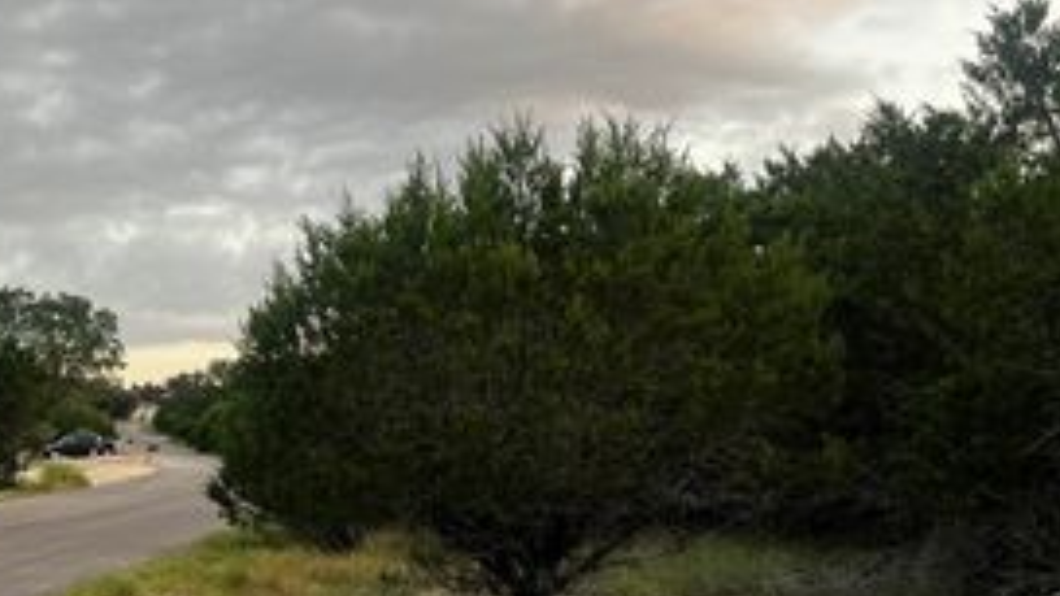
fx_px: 1462
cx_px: 292
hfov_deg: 39.0
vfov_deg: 22.7
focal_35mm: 52
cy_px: 477
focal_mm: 5.7
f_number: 1.5
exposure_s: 1/245
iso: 40
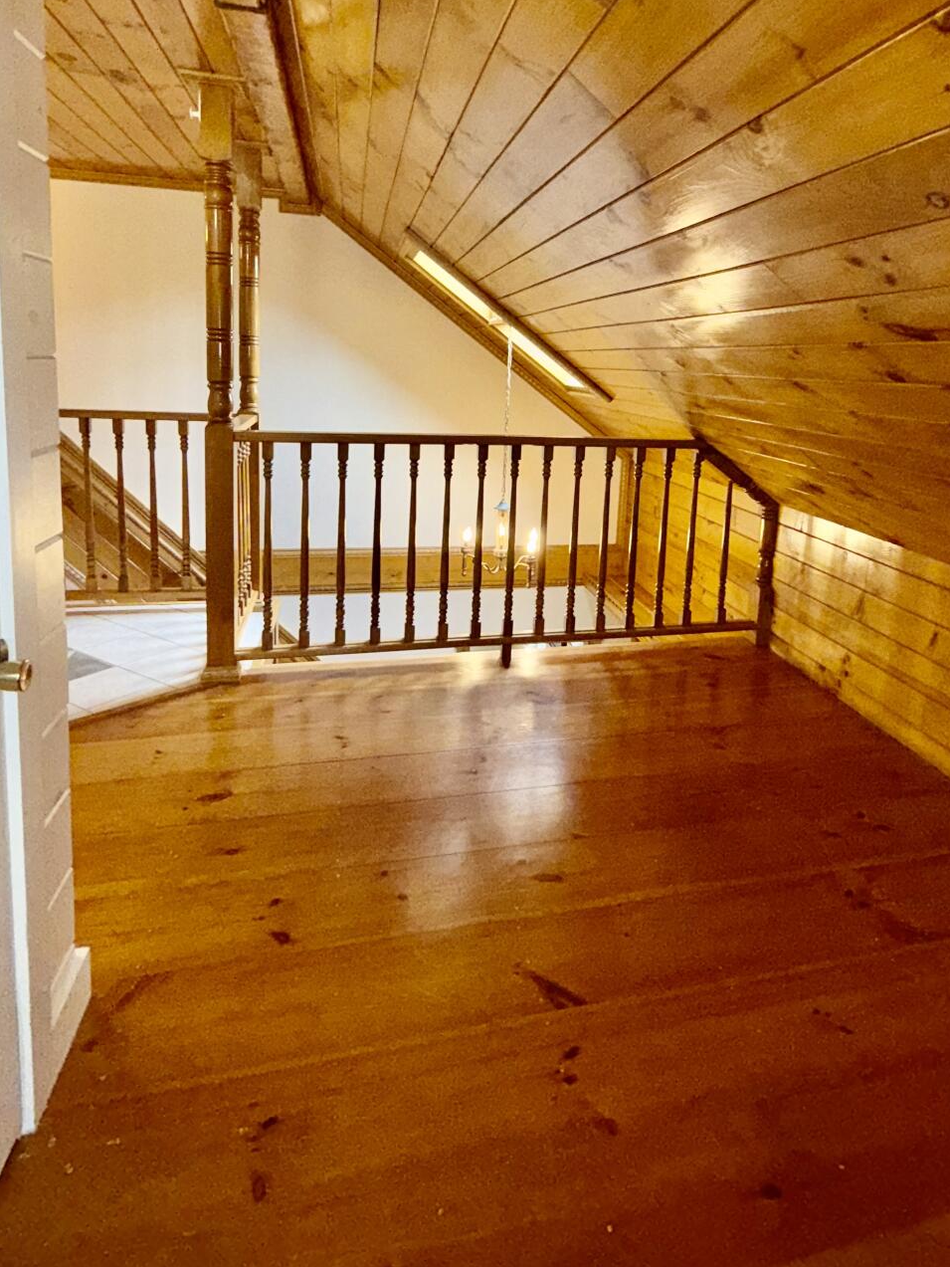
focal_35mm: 22
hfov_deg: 60.6
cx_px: 569
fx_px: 805
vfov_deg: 75.1
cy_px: 480
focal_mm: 2.22
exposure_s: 1/71
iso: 100
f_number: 2.2
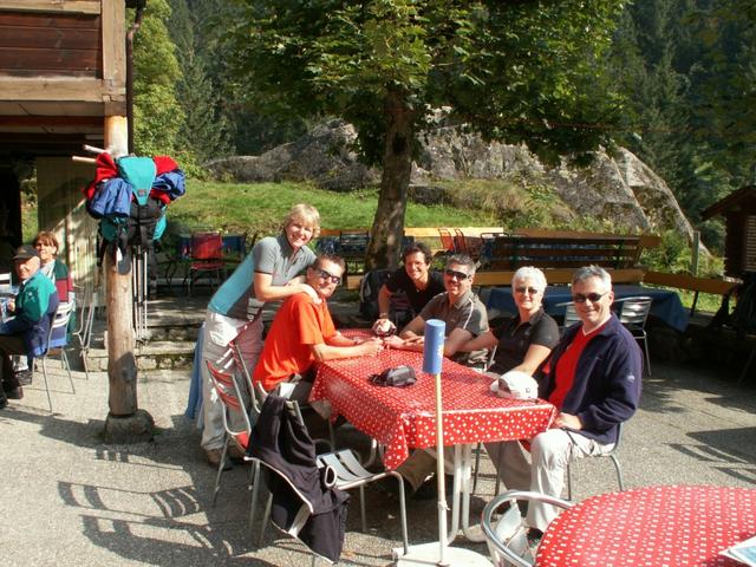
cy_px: 284
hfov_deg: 52.6
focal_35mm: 35
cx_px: 378
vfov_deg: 40.7
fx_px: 764
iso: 50
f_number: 5
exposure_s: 1/125
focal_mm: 5.86
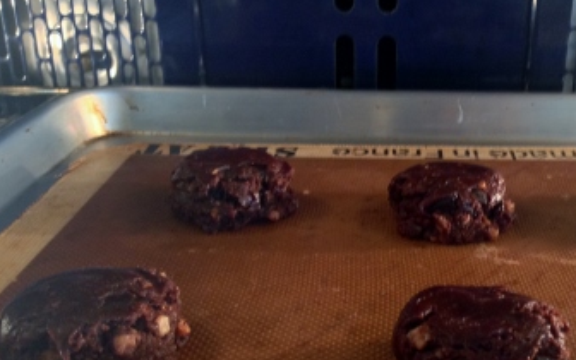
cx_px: 410
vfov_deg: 25.7
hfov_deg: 39.5
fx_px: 785
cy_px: 243
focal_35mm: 50
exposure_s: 1/20
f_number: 2.4
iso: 160
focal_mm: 4.12
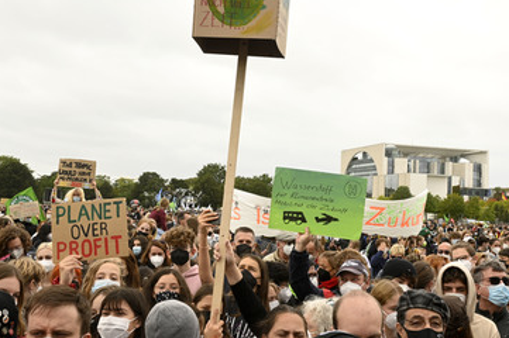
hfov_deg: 36.2
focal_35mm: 55
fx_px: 777
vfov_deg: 24.5
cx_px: 277
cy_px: 135
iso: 1250
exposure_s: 1/200
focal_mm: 44
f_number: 16
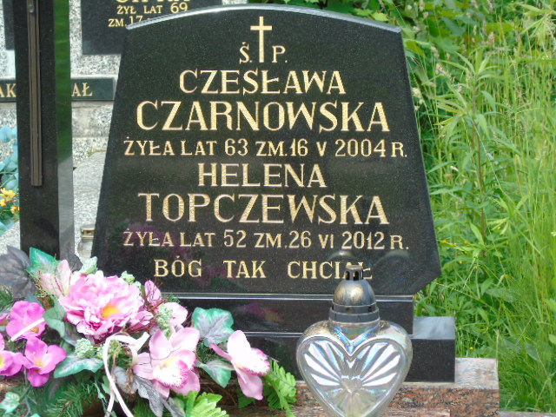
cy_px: 208
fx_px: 1992
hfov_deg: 15.9
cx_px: 278
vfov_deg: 12.0
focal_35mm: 124
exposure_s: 1/125
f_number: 4.6
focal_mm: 22
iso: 80
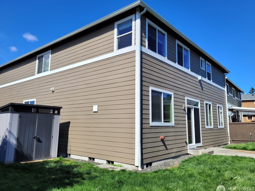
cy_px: 97
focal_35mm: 27
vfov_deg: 51.4
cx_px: 127
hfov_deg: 65.3
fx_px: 199
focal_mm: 5.4
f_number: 1.8
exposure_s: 1/2416
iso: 40
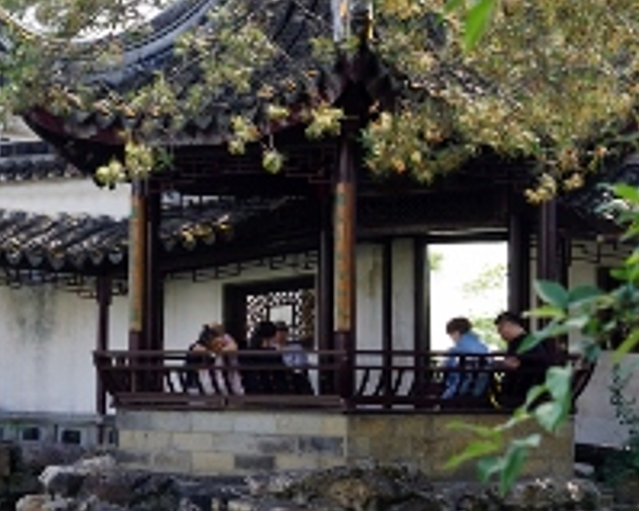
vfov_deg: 15.5
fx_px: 1870
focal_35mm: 99
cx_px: 51
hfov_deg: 19.0
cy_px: 358
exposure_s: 1/100
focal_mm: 35
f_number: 6.3
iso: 100
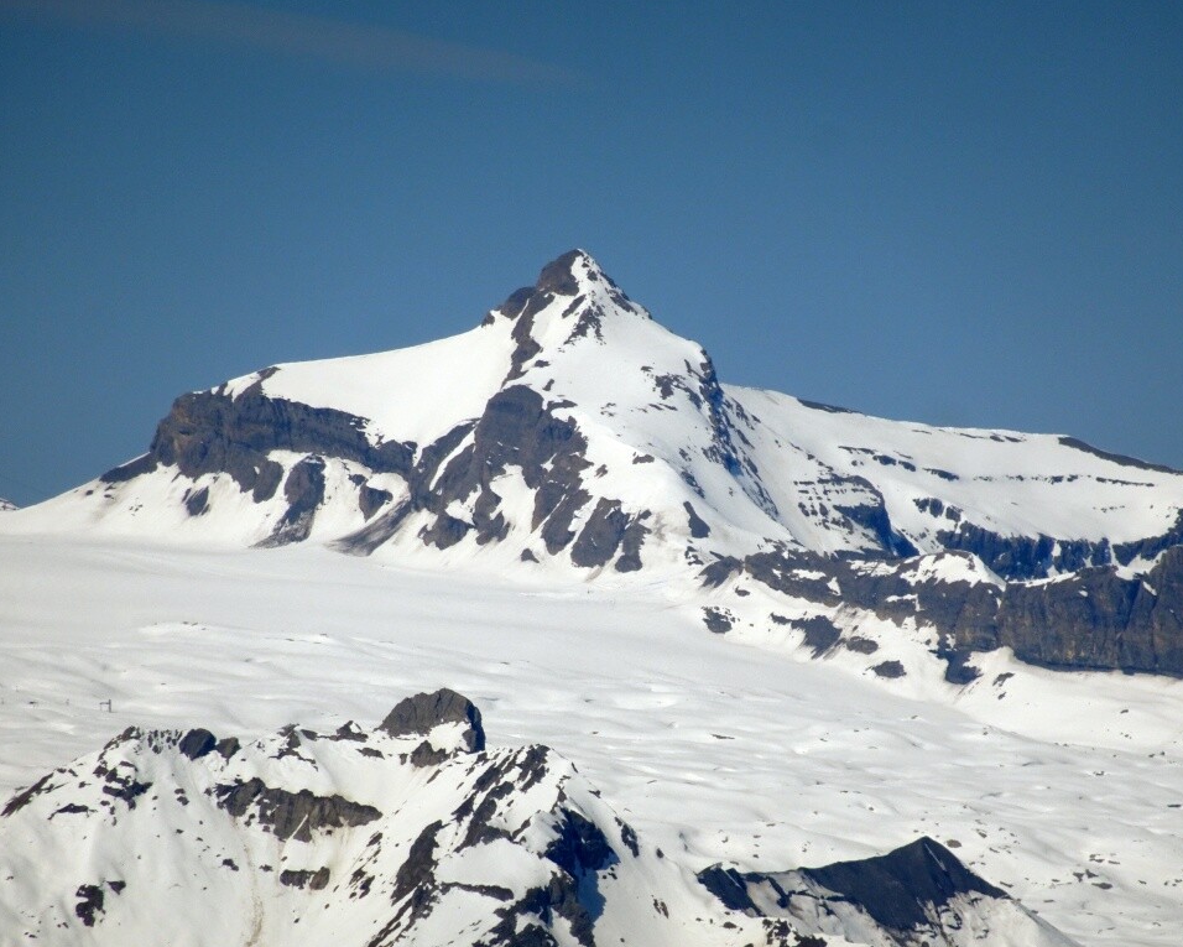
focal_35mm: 646
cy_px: 473
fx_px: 22620
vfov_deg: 2.4
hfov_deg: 3.0
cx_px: 606
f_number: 6.3
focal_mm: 105.56
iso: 80
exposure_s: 1/1000
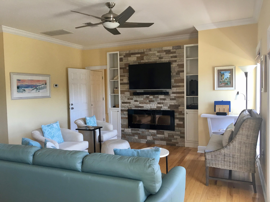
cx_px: 135
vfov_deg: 48.2
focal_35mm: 29
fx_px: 226
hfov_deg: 61.7
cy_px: 101
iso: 32
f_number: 2.2
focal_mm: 4.15
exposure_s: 1/30
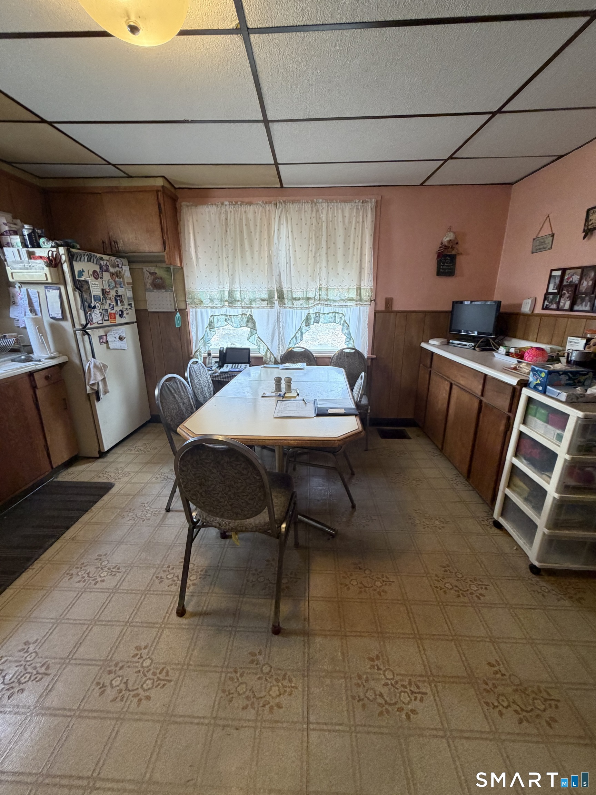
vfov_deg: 102.1
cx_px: 298
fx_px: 321
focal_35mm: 14
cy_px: 398
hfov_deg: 85.7
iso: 250
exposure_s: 1/60
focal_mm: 2.22
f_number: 2.2
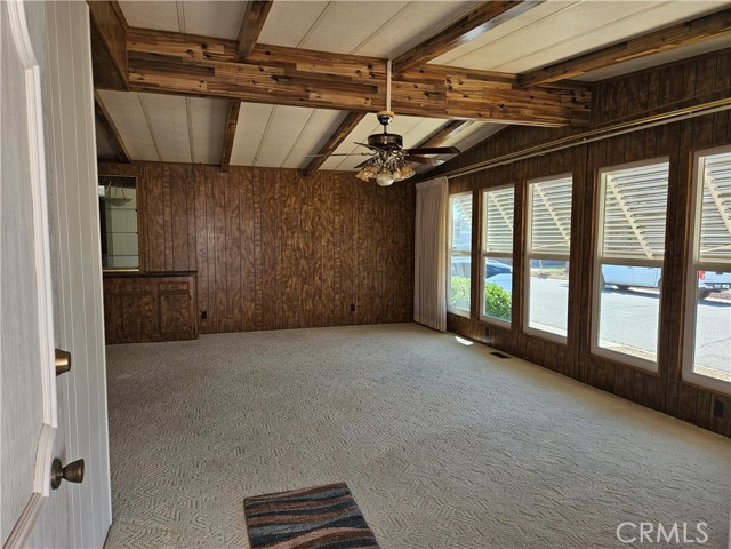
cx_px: 366
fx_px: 486
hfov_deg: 73.9
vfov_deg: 58.9
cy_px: 274
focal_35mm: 23
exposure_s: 1/207
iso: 64
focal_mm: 5.4
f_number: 1.8
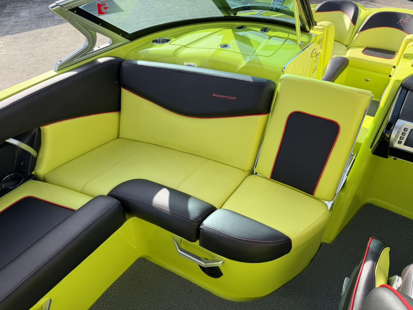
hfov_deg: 71.6
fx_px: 286
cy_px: 155
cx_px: 206
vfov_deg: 56.8
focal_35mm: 24
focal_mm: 6.76
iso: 80
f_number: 1.78
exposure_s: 1/1464
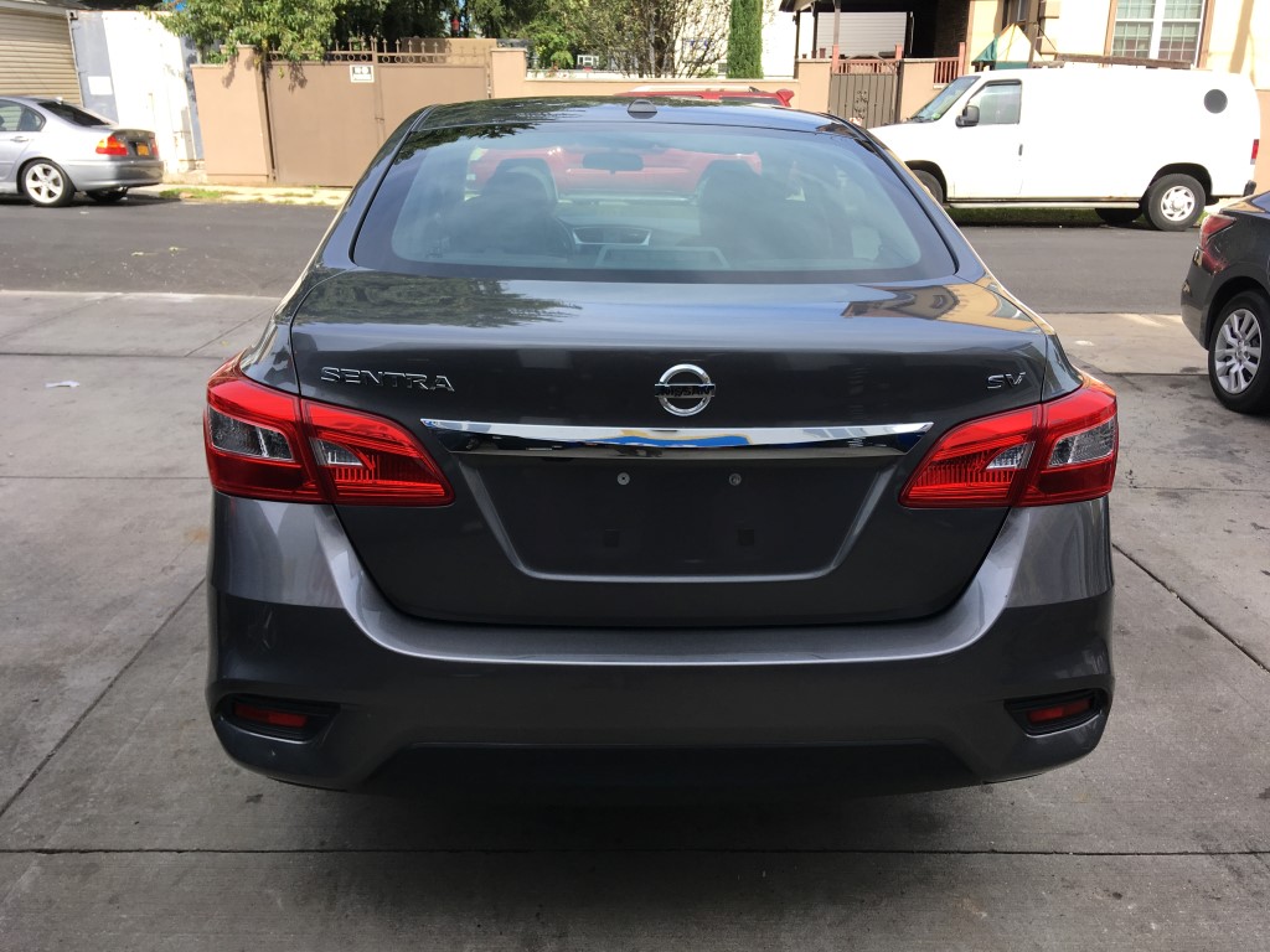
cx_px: 635
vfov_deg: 48.2
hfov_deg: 61.7
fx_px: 1064
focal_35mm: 29
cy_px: 476
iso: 25
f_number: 2.2
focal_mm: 4.15
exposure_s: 1/557
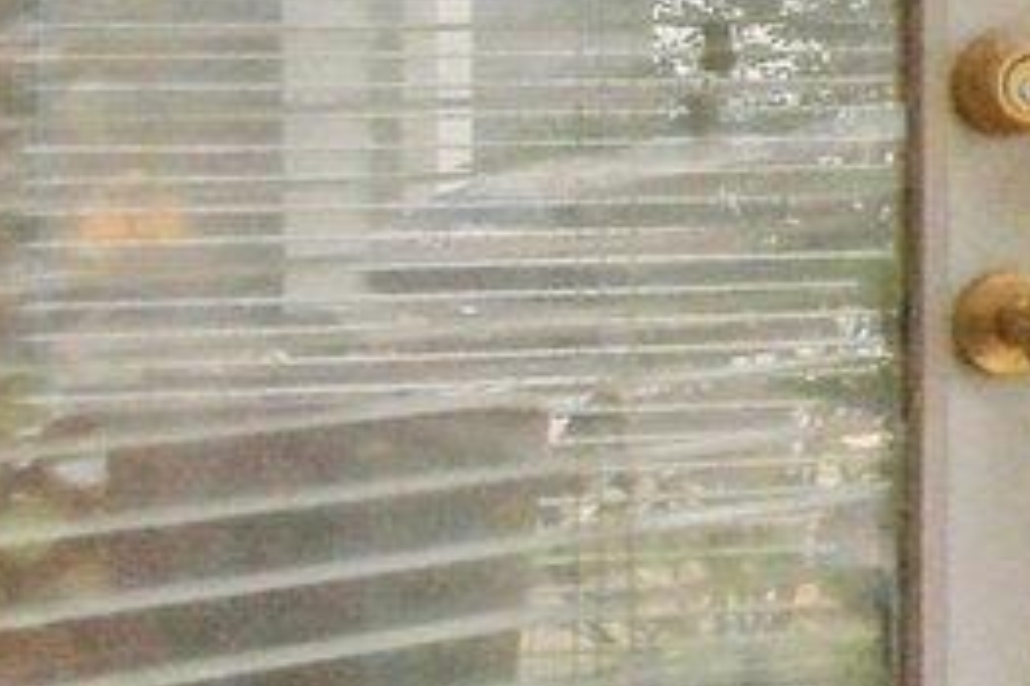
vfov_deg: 11.3
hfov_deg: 10.2
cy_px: -249
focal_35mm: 117
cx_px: 3399
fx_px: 3345
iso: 400
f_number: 8
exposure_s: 1/100
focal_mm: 10
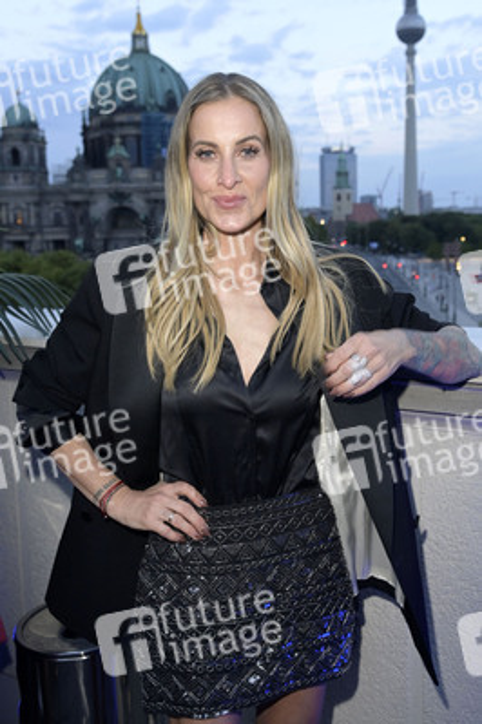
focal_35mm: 35
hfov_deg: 37.8
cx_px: 241
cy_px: 362
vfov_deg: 54.5
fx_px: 704
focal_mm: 35
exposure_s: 1/100
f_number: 5
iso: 1000
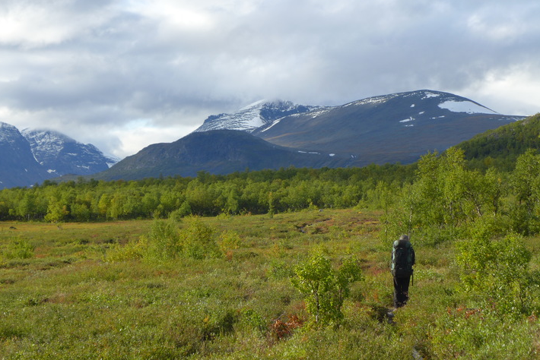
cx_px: 270
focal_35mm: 81
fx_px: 1215
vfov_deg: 16.9
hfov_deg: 25.0
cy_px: 178
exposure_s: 1/1300
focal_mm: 15.7
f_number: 2.8
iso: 80
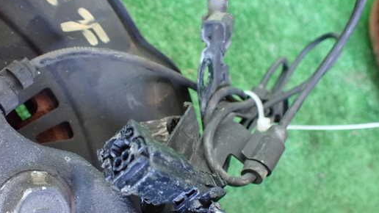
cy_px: 126
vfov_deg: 31.1
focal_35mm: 38
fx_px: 382
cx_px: 170
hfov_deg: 52.7
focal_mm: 5.4
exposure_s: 1/30
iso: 1250
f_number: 2.3
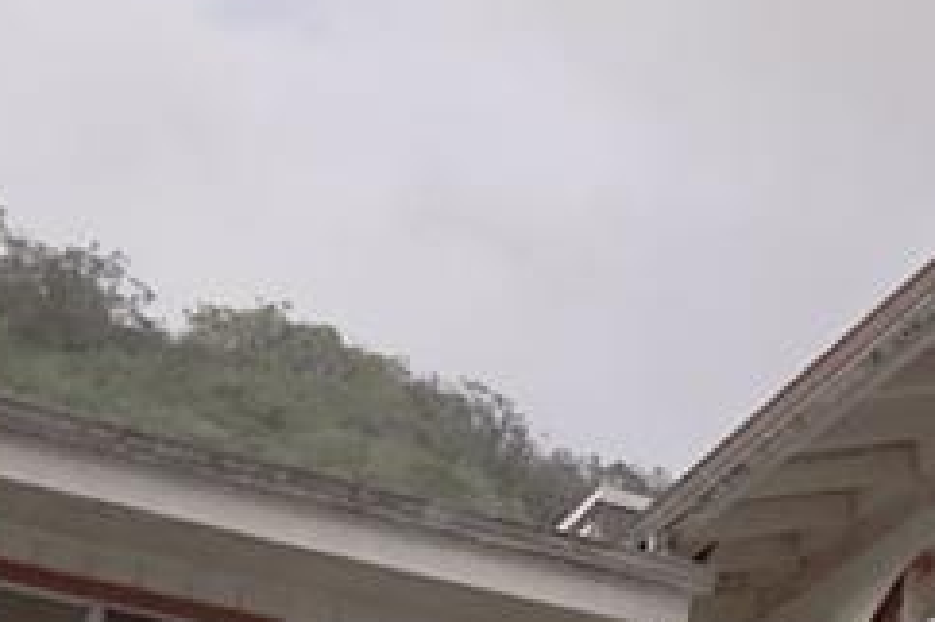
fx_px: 2751
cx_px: 1244
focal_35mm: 106
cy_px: 703
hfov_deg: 17.9
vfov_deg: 12.6
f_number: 4
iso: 100
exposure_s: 1/1000
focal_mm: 16
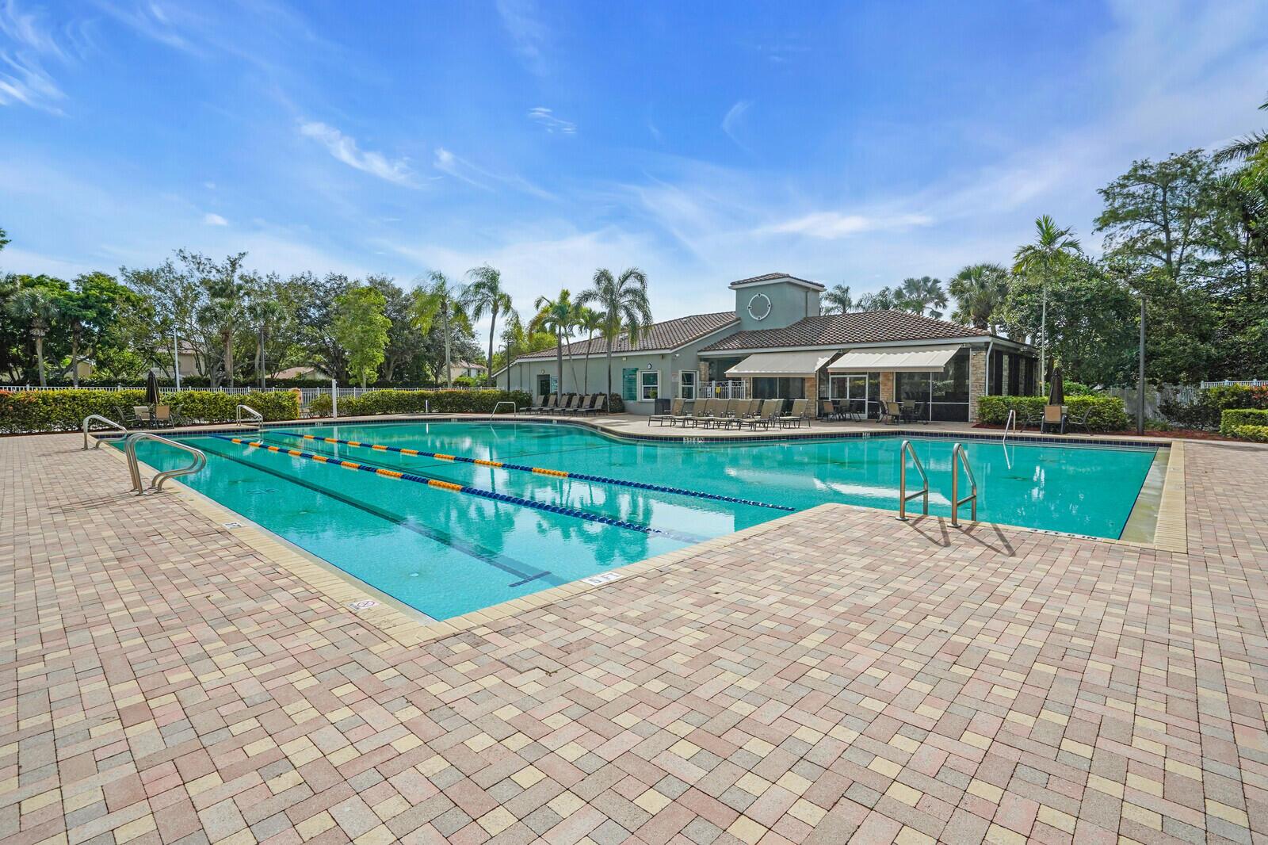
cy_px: 422
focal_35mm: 16
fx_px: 563
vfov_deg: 73.7
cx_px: 634
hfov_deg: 96.7
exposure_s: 1/2500
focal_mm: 16
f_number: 9
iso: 800
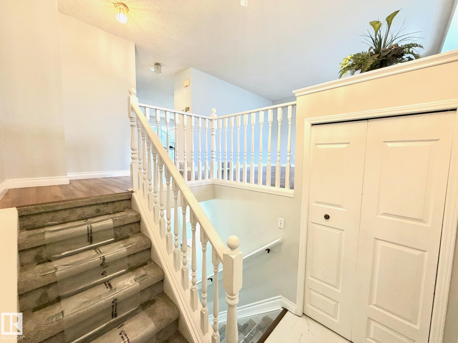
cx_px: 229
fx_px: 185
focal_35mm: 14
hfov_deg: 102.1
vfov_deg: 85.7
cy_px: 172
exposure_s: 1/60
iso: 250
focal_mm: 2.22
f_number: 2.2
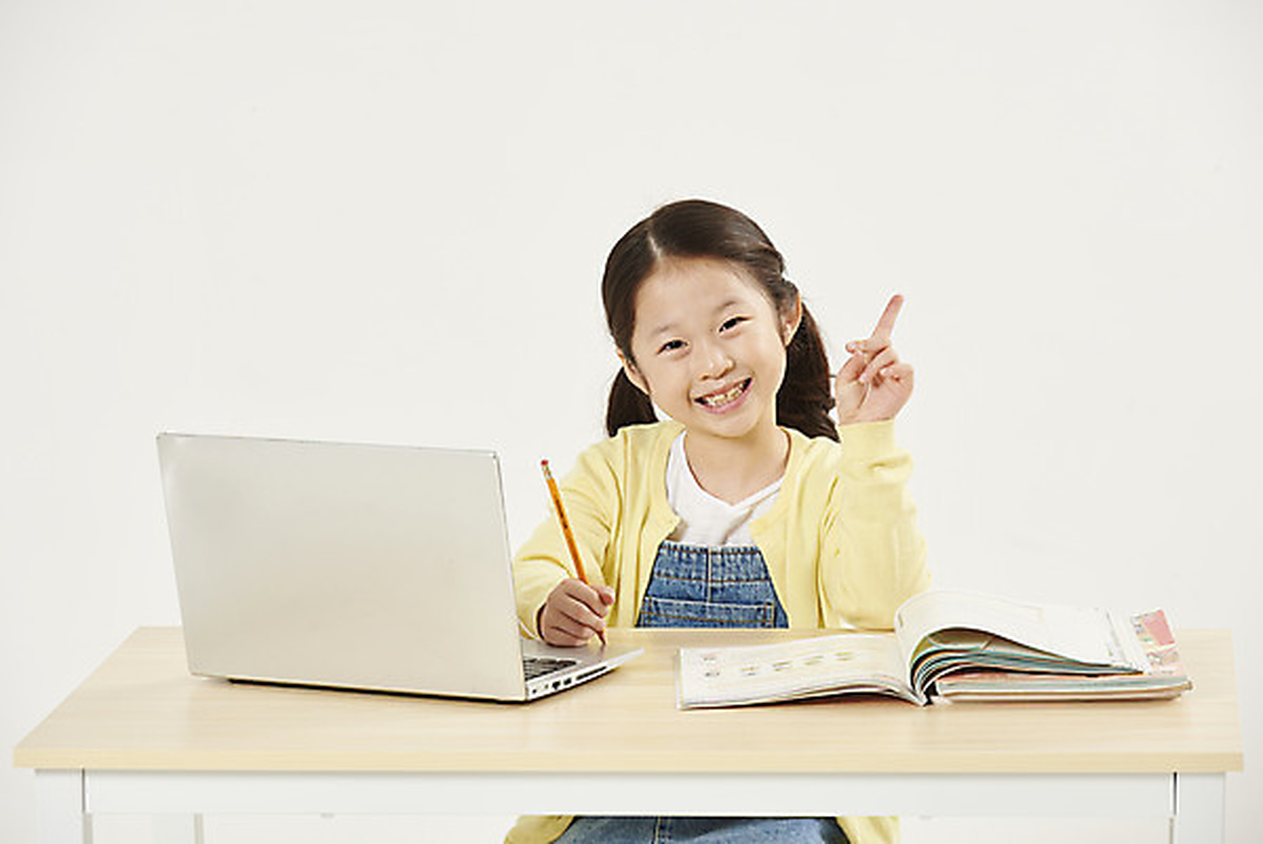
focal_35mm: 160
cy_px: 422
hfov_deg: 12.8
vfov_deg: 8.6
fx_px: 5616
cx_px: 632
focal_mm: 160
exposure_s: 1/125
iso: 125
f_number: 8
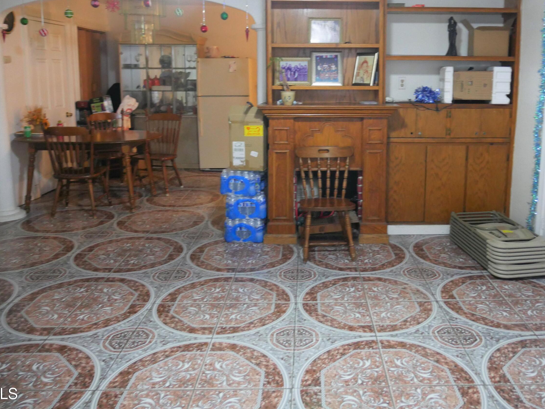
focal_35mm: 32
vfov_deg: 43.7
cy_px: 146
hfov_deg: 56.4
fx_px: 504
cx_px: 327
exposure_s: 1/60
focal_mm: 12
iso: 2000
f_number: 2.8
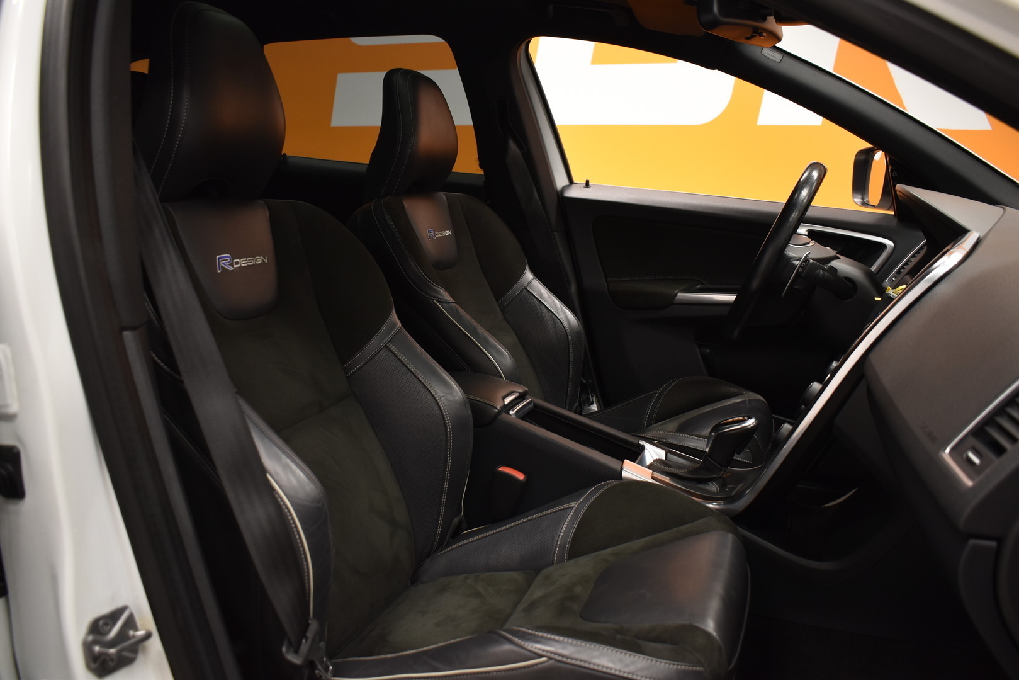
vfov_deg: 43.6
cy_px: 340
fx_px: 849
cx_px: 510
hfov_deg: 61.9
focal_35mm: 30
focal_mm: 20
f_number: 3.8
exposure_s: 1/30
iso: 560
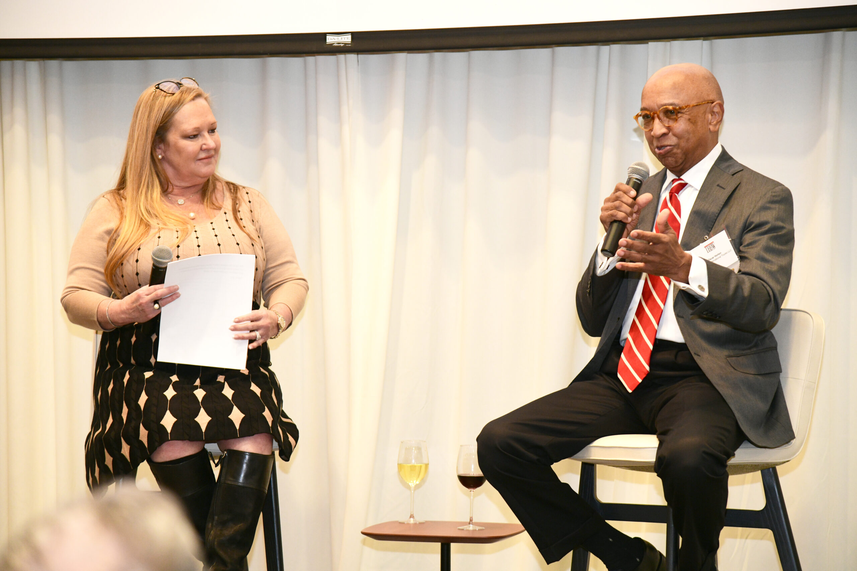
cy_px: 286
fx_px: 2666
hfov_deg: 18.3
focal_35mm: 112
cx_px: 428
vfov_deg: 12.2
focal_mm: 112
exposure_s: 1/60
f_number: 4
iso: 2000
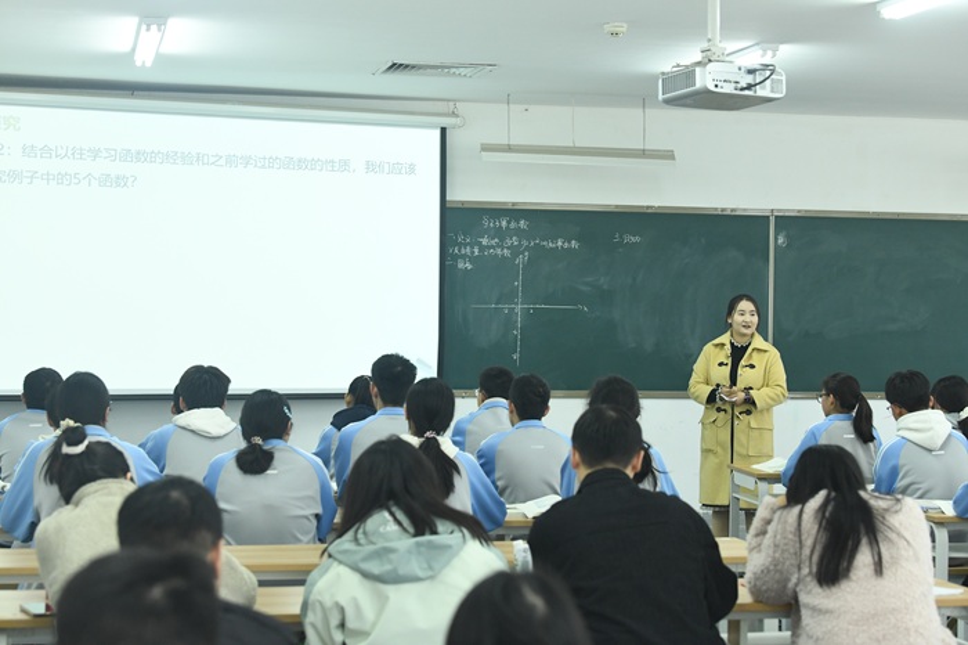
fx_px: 1881
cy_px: 322
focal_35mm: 70
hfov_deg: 28.9
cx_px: 484
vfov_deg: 19.4
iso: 2500
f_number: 5
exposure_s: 1/125
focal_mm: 70
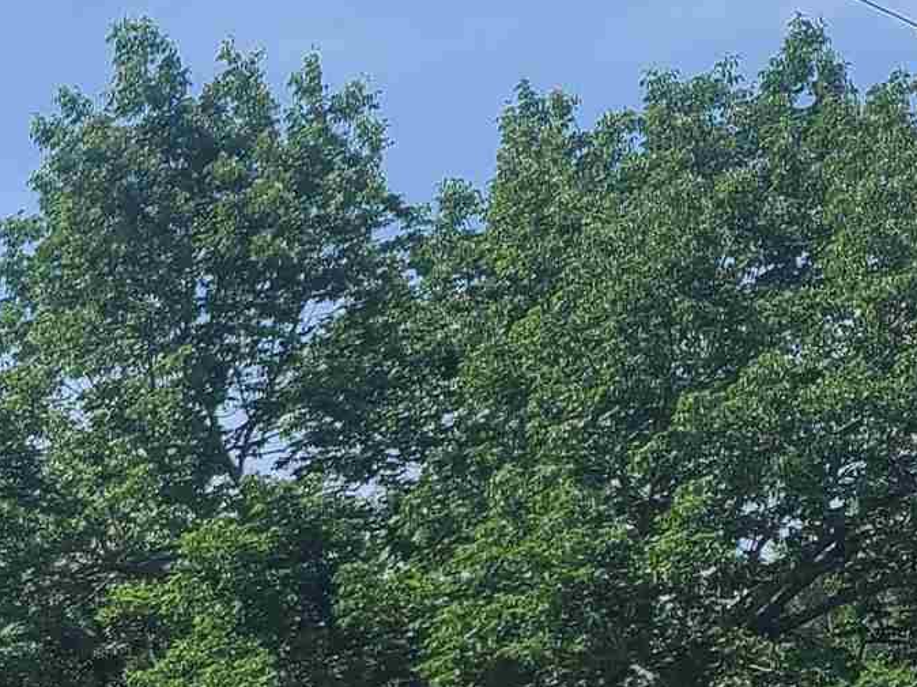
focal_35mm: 114
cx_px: -810
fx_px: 3019
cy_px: 1258
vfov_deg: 11.9
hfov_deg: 14.8
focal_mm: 7
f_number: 1.8
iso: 16
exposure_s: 1/861
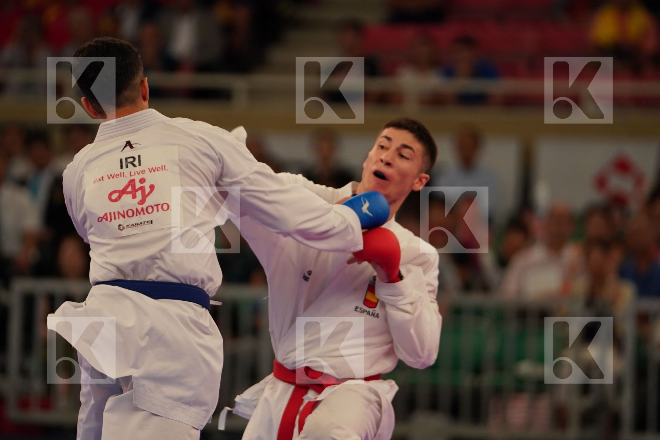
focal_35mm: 300
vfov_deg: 4.6
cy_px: 220
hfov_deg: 6.9
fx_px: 5500
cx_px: 330
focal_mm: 200
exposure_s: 1/1000
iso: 1250
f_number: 2.8
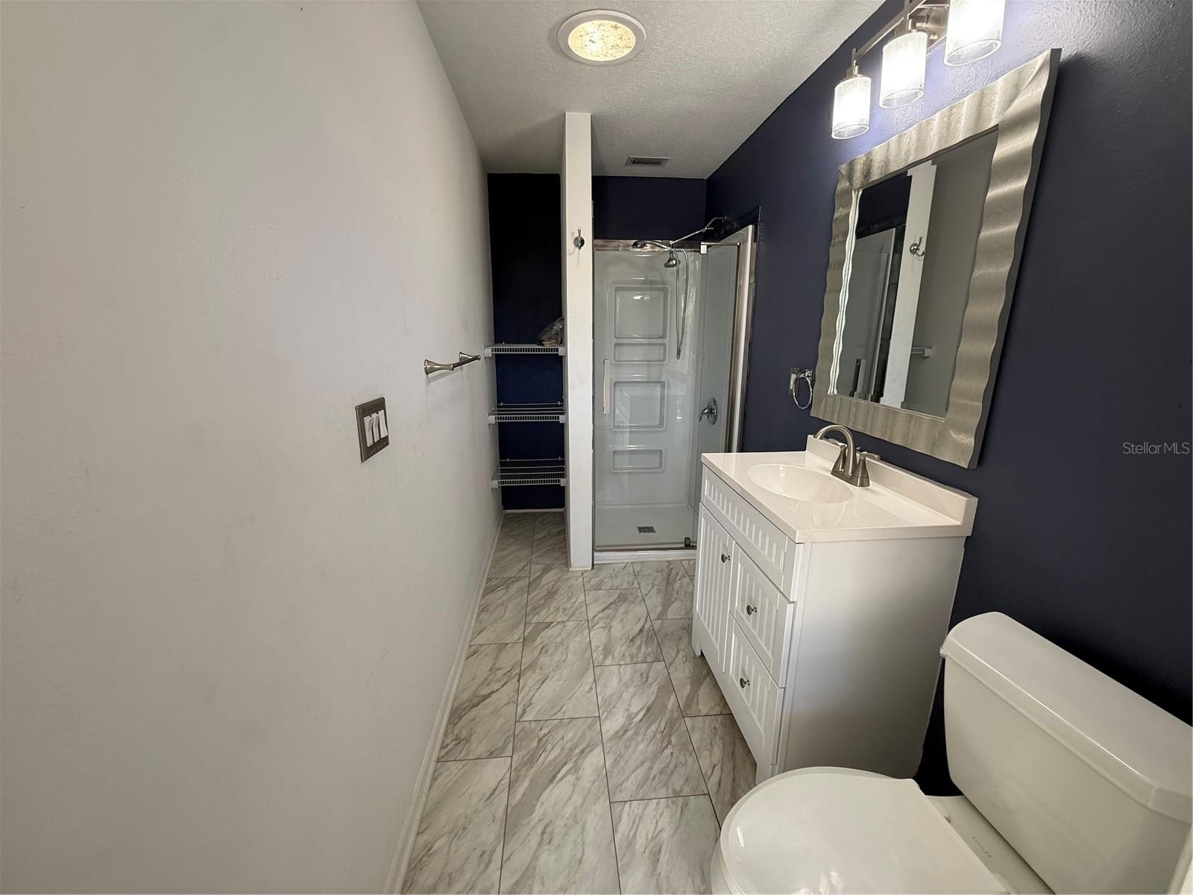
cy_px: 448
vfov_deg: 85.7
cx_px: 596
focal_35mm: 14
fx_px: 482
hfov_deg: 102.1
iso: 125
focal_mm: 2.22
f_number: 2.2
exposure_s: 1/120
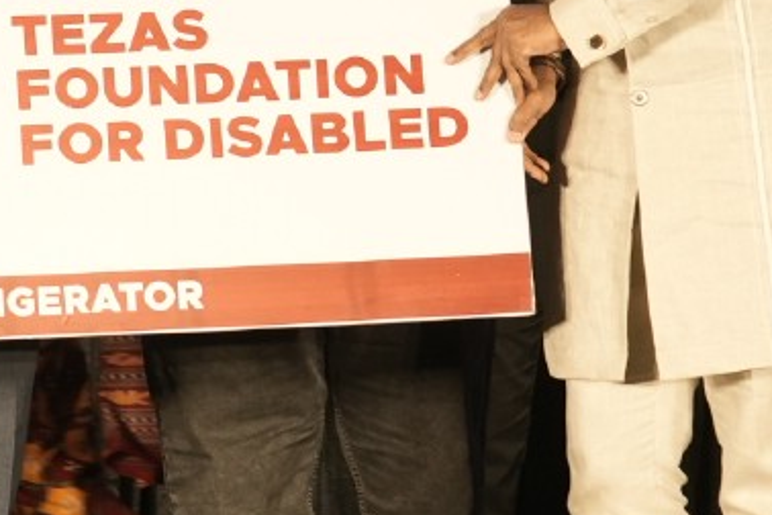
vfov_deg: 5.1
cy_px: -60
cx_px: -465
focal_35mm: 270
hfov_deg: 7.5
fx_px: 5790
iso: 800
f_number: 4
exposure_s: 1/200
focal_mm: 49
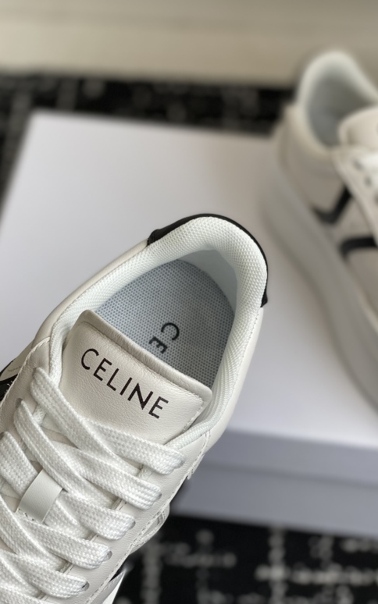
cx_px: 183
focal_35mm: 57
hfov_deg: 22.8
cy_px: 306
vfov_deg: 35.7
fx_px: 939
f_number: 2
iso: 20
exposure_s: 1/326
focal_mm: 6
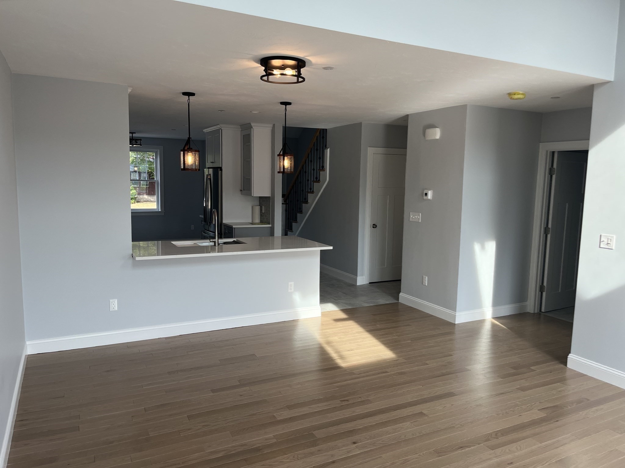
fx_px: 469
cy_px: 234
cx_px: 312
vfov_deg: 53.1
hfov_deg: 67.3
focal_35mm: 26
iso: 40
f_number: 1.6
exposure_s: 1/231
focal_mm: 5.1
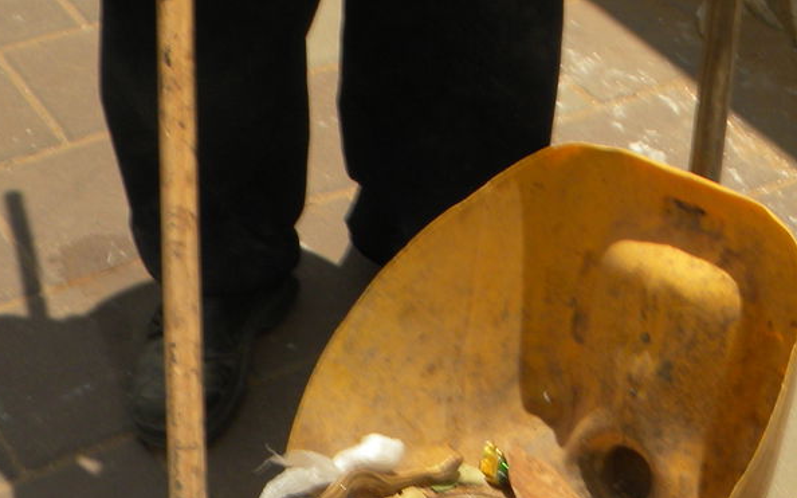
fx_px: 1520
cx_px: 643
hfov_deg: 28.7
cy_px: 424
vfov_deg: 18.4
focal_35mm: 70
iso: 80
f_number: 7
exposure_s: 1/552
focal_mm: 5
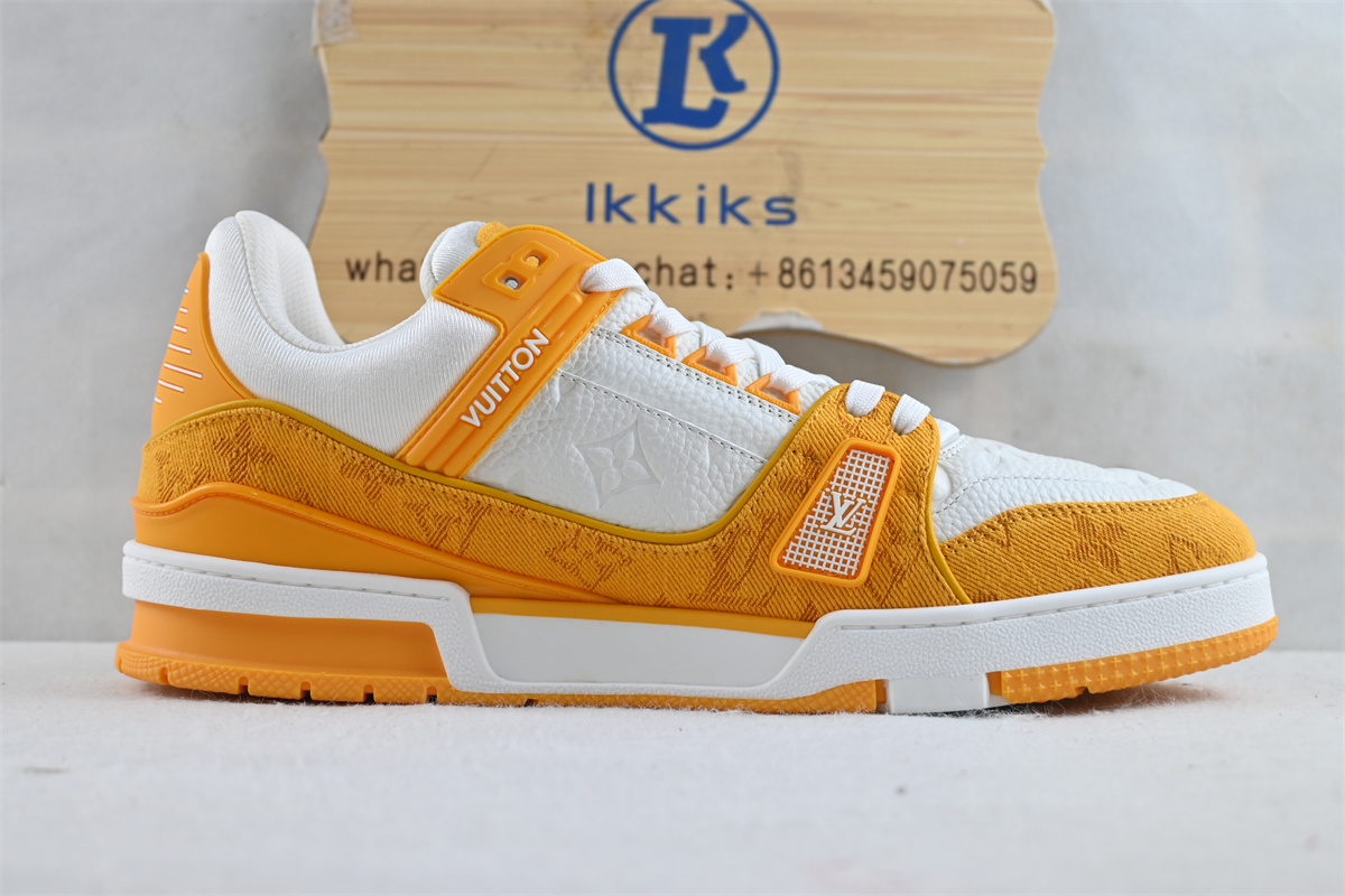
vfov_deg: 32.4
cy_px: 448
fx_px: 1541
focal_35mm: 41
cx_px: 672
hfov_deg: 47.2
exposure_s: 1/50
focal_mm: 27.5
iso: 100
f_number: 4.5
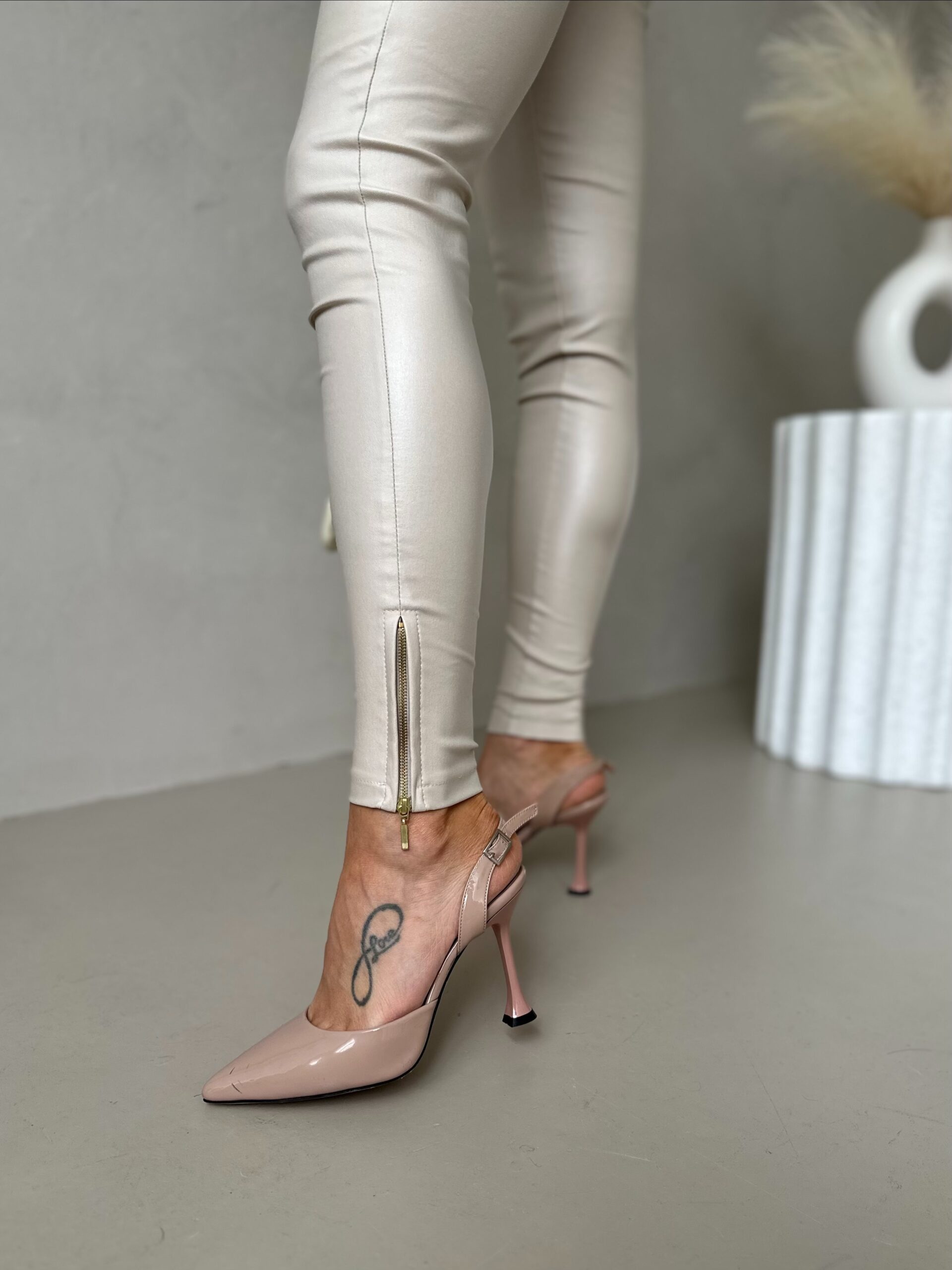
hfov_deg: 56.8
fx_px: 880
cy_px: 635
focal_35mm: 24
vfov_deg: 71.6
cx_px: 476
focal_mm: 6.86
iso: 80
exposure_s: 1/121
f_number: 1.78
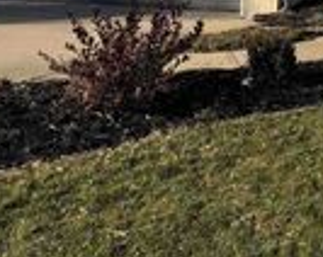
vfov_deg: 16.3
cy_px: -98
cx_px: 459
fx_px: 840
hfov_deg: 19.5
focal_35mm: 88
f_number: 1.78
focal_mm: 6.76
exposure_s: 1/4608
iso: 80
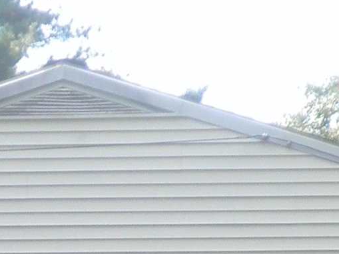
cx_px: -140
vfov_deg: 7.4
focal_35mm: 187
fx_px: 1832
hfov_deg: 10.3
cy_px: 623
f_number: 2.8
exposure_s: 1/160
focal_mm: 5.5
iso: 64
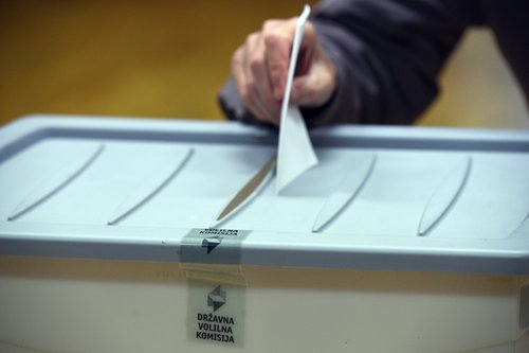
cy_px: 176
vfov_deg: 8.3
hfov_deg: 12.5
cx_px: 264
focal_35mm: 165
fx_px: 2424
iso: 1600
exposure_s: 1/125
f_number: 4.5
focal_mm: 165
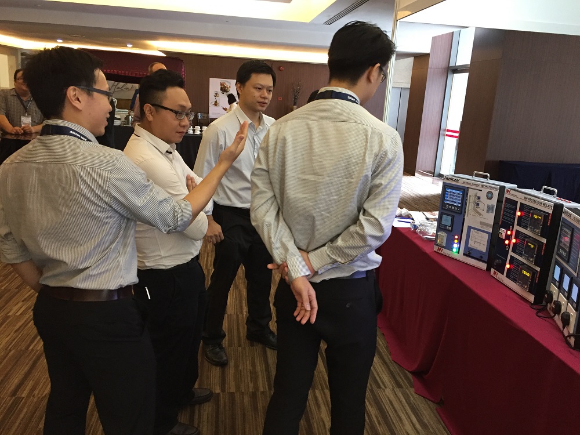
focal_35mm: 29
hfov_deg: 61.7
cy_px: 218
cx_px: 290
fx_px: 486
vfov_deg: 48.2
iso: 200
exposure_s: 1/33
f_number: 2.2
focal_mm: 4.15
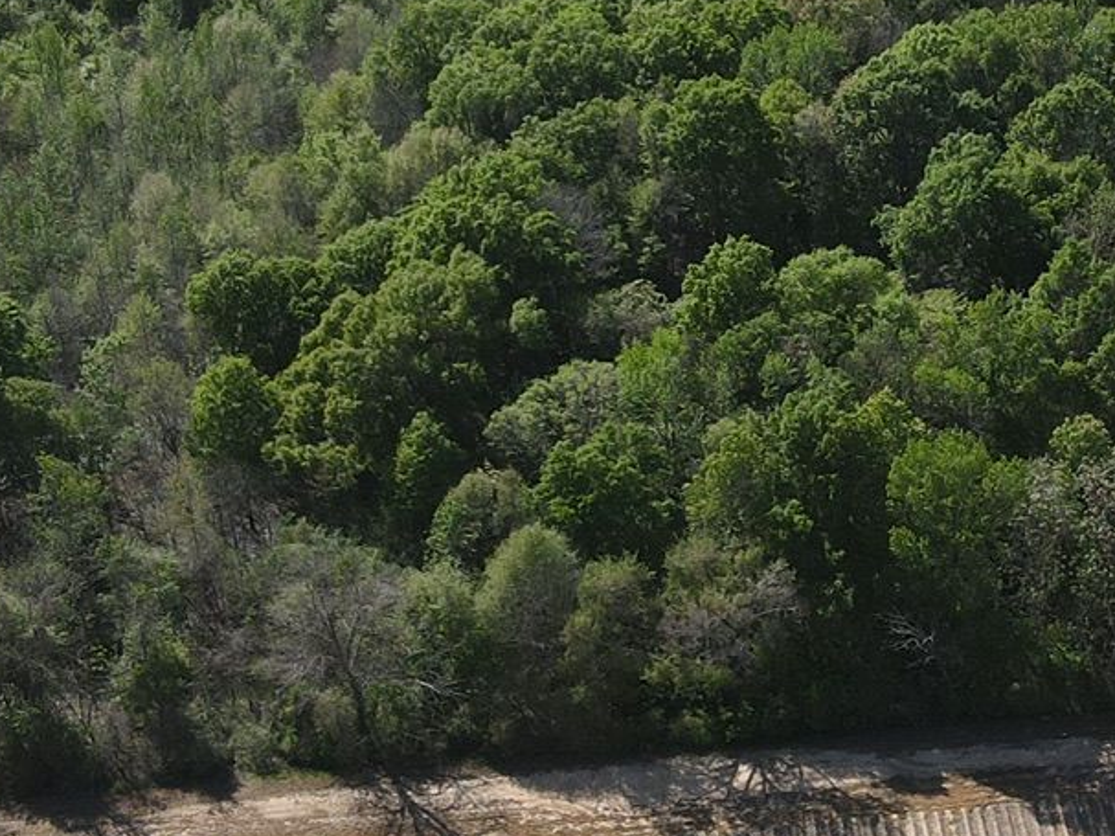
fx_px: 2609
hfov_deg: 23.7
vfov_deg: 18.2
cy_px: 274
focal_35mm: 81
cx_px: 917
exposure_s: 1/640
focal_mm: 4.5
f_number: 2.8
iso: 100
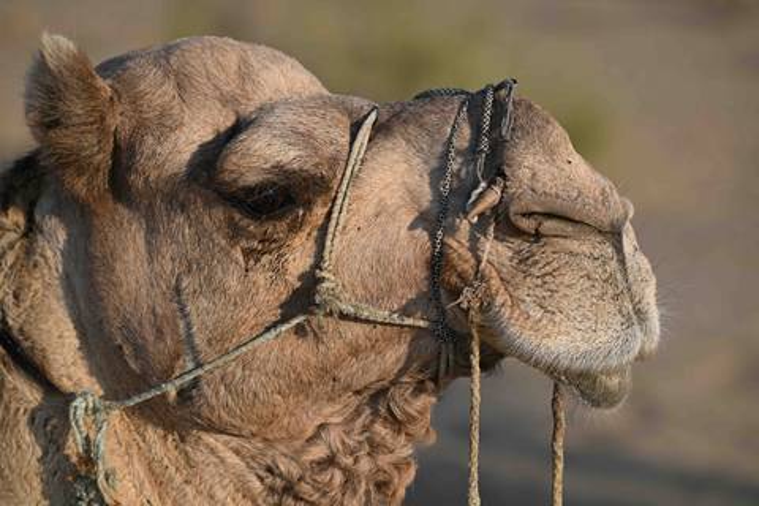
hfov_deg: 11.4
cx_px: 380
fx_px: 3795
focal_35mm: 180
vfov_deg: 7.6
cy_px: 253
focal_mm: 180
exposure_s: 1/500
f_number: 5.6
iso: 100
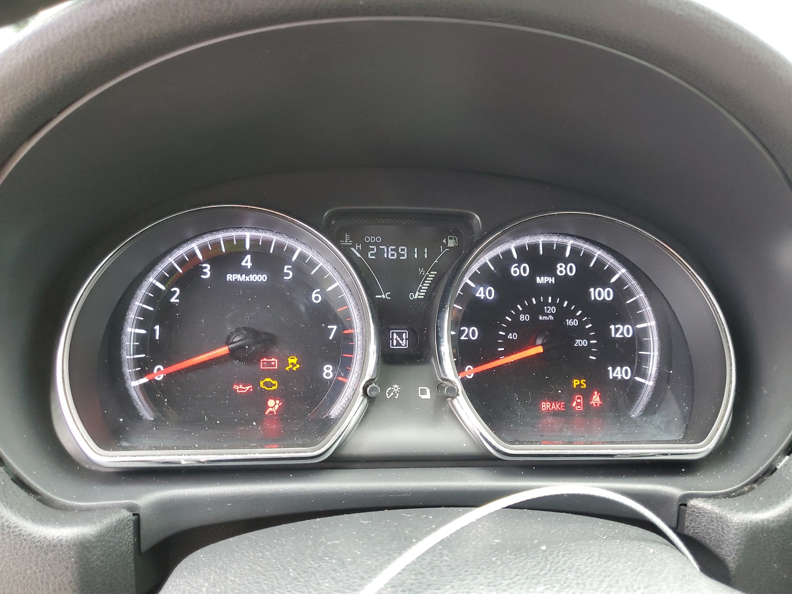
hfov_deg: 67.3
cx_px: 396
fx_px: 595
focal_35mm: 26
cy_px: 297
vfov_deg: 53.1
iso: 192
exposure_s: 1/60.2
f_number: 1.5
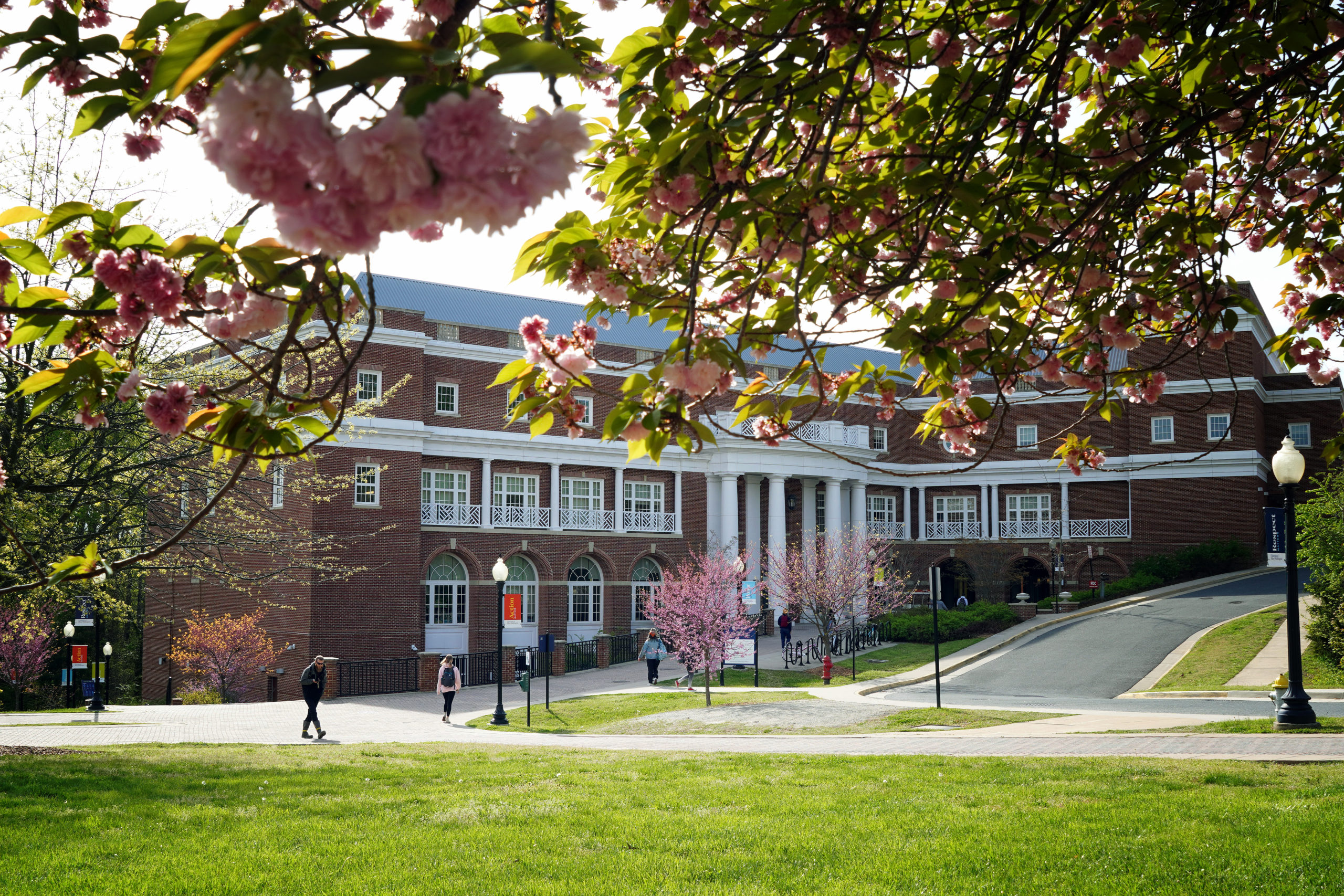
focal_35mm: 36
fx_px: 1344
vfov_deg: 36.9
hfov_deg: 53.1
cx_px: 672
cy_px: 448
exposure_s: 1/125
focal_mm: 24
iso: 100
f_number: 8
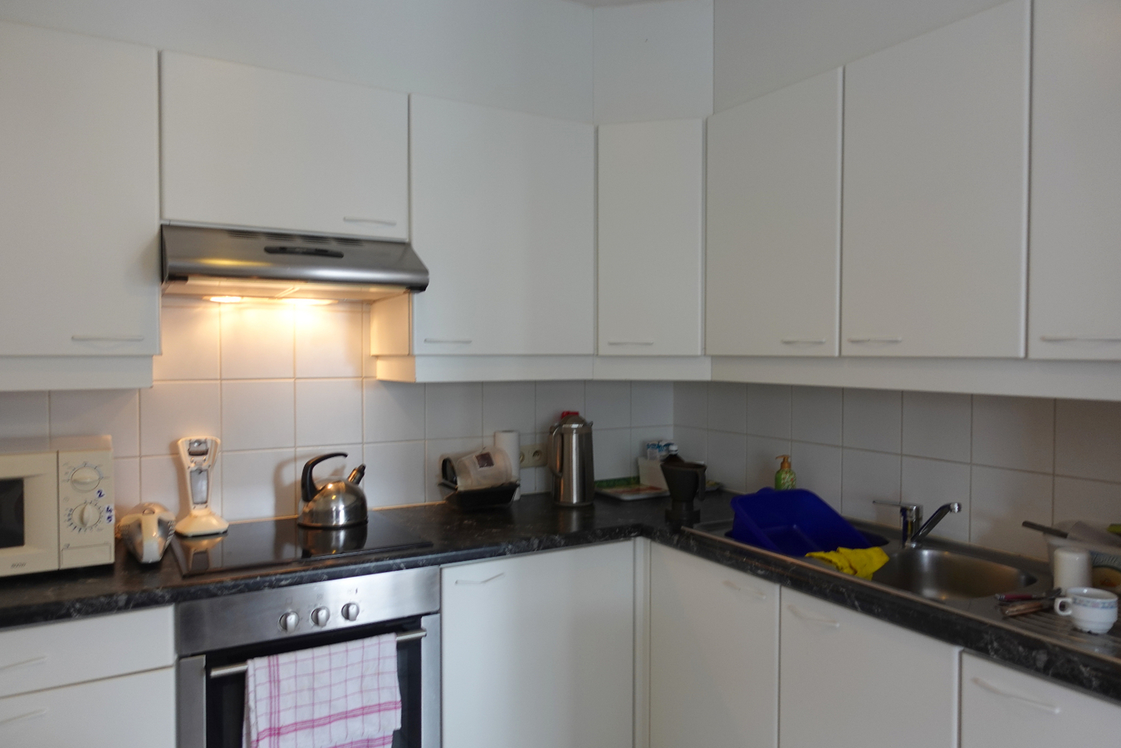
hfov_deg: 73.7
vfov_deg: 53.1
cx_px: 560
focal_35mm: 24
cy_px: 374
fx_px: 747
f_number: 1.8
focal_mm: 8.8
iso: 160
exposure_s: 1/30
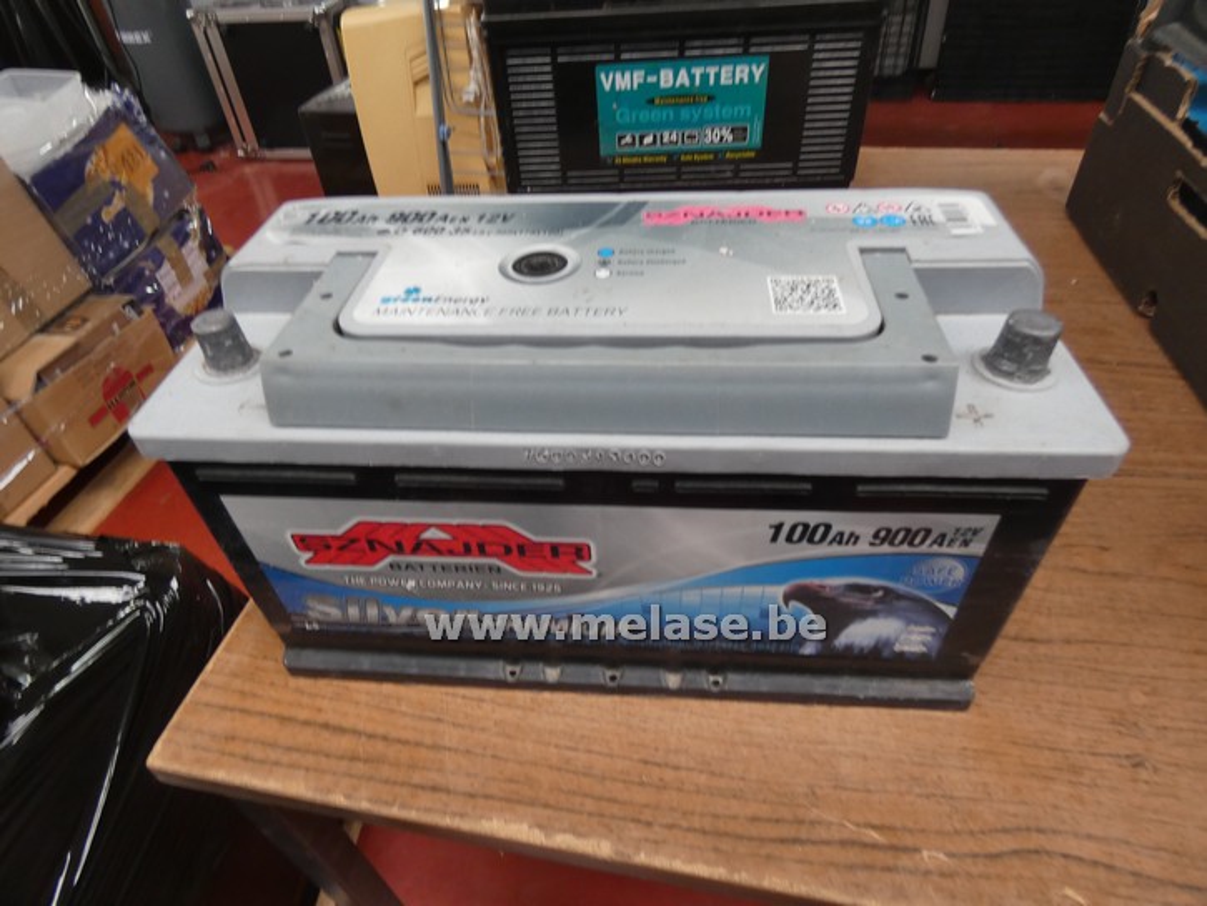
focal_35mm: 20
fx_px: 697
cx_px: 604
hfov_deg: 81.7
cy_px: 453
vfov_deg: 66.0
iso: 160
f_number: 2.8
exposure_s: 1/60
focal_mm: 3.6
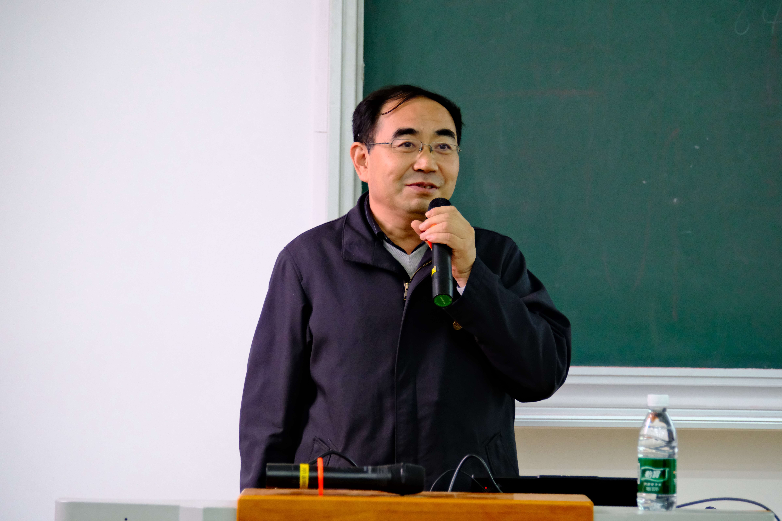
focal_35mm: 128
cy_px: 260
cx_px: 391
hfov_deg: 16.0
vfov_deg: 10.7
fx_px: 2780
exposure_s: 1/125
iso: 4000
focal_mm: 85.4
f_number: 4
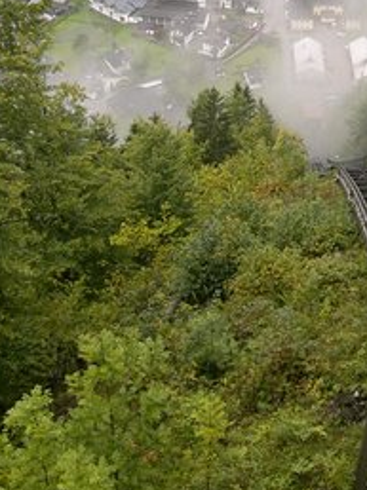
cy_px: -9
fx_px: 1147
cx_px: 280
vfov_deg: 23.1
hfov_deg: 18.1
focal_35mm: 81
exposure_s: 1/160
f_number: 2.8
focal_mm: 7.9
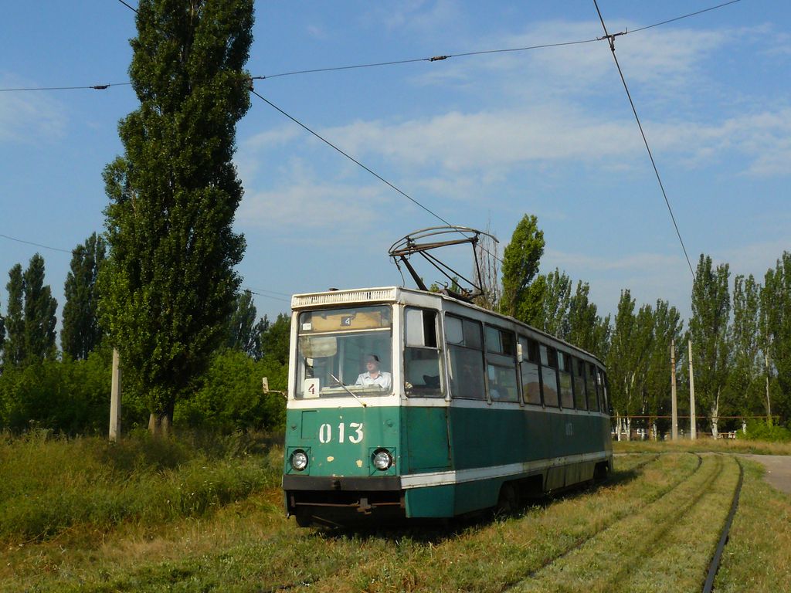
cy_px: 296
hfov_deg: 51.4
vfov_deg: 39.7
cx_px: 396
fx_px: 823
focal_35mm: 36
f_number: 8
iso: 200
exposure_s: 1/500
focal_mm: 6
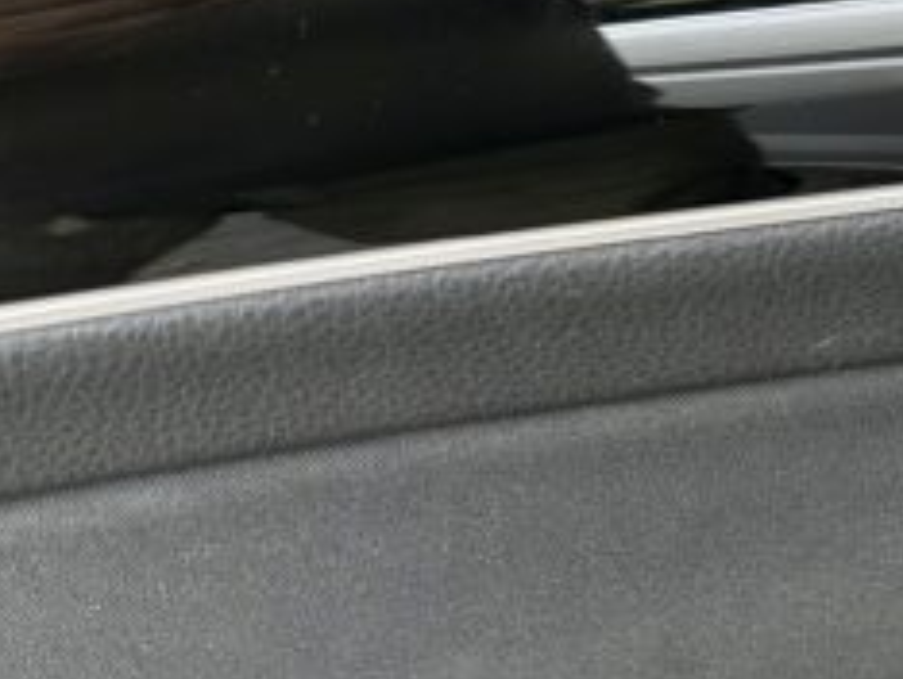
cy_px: 671
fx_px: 2141
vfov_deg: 17.6
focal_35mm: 82
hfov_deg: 21.6
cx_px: 1158
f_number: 1.78
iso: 200
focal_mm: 6.86
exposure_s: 1/121
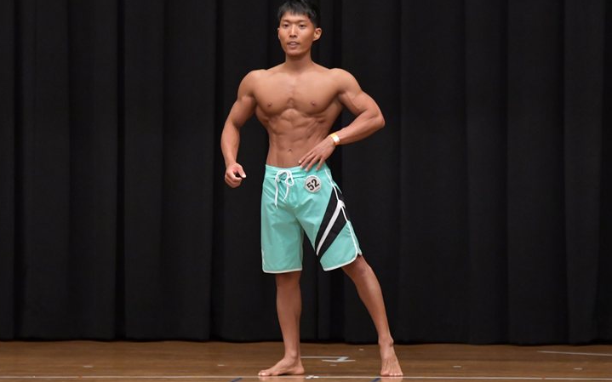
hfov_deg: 7.5
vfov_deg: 4.7
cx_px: 303
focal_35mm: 280
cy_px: 191
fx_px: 4669
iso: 6400
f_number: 5.6
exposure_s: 1/400
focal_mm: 170
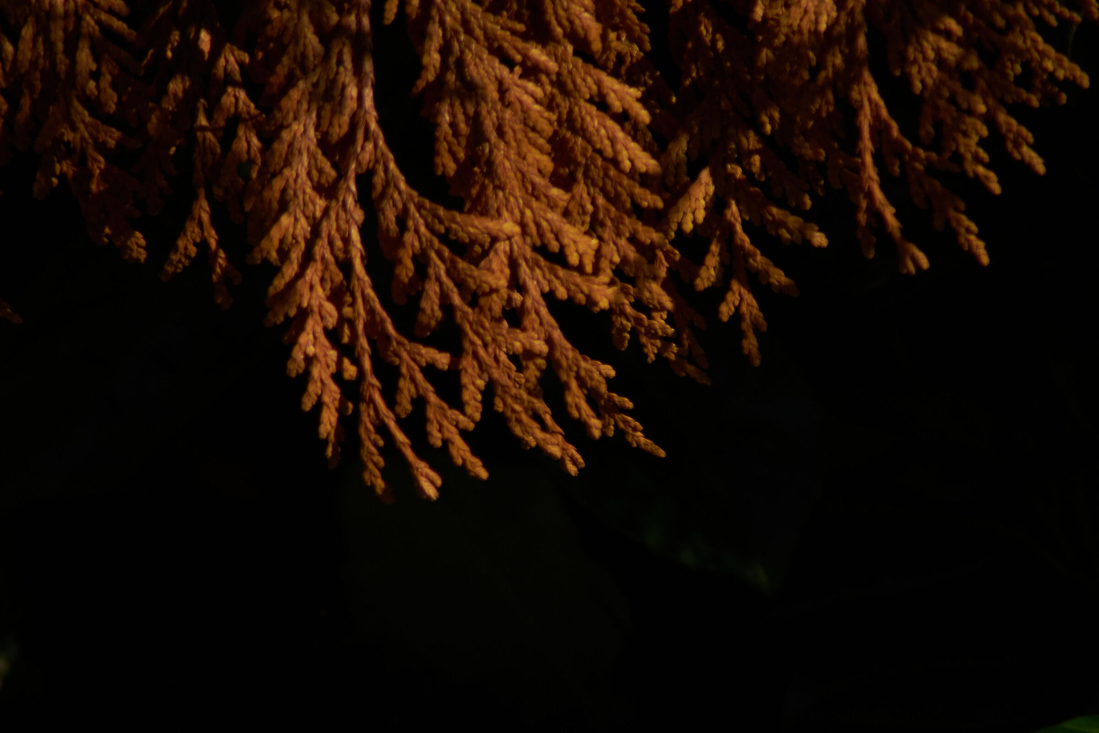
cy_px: 366
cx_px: 550
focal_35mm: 900
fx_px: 27473
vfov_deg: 1.5
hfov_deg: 2.3
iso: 400
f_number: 11
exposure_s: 1/1000
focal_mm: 600
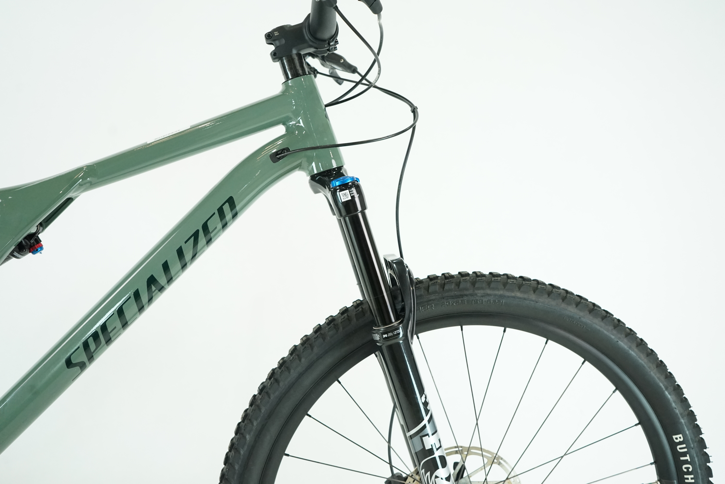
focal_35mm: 31
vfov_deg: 42.3
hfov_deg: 60.3
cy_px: 242
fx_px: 624
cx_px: 362
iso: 2500
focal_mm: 31
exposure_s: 1/200
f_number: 5.6
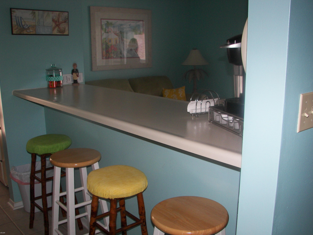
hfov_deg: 50.1
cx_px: 156
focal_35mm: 37
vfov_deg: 38.7
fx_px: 335
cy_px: 120
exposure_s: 1/30
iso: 100
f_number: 2.8
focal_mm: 6
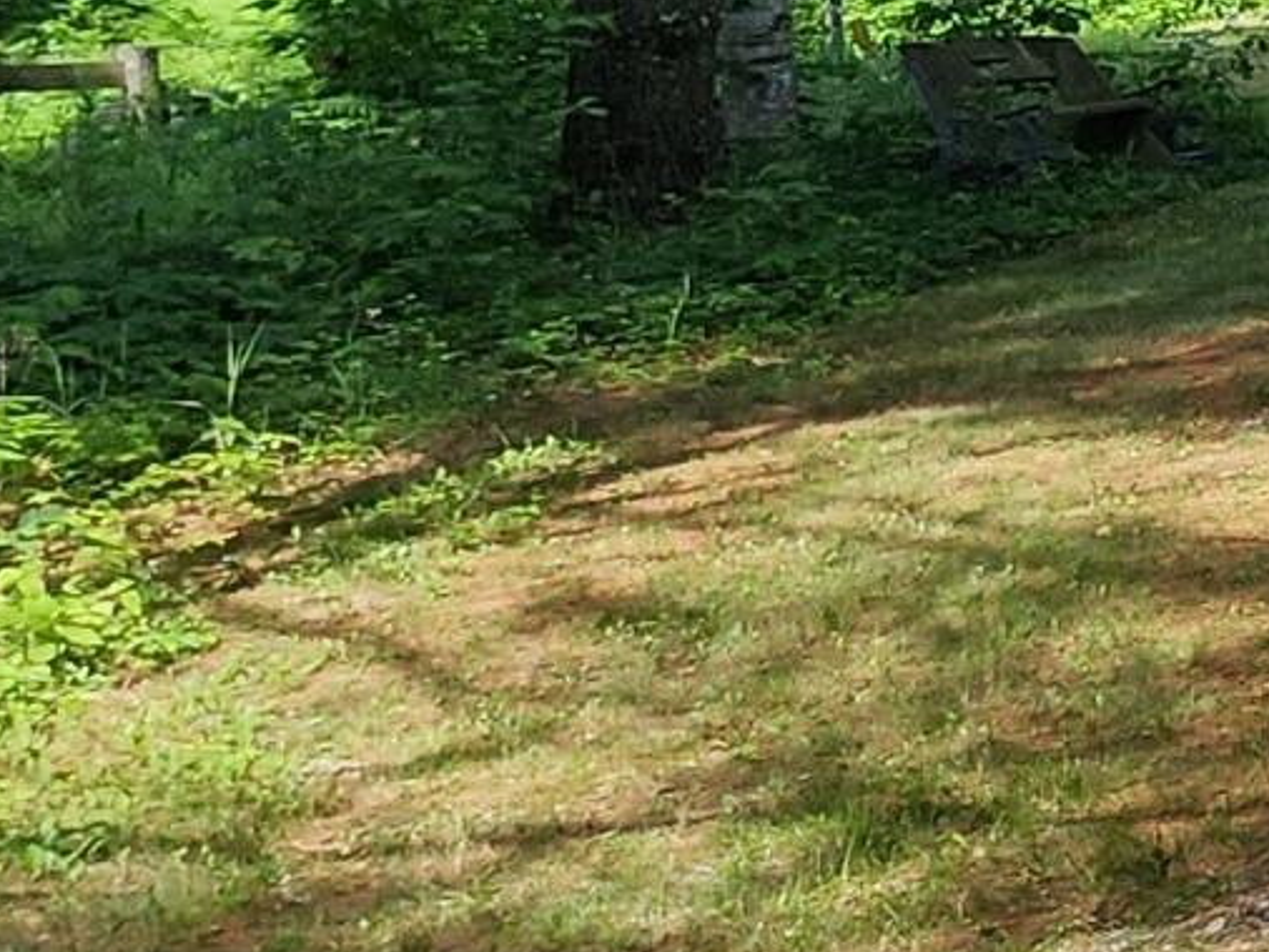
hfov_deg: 14.2
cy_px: -228
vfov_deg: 18.1
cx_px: 3210
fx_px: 2824
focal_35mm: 77
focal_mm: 2.2
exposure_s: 1/585
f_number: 2.2
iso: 50
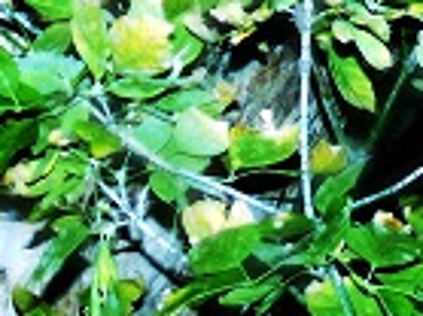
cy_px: -529
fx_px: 3919
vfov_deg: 4.5
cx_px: 110
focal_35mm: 321
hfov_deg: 6.2
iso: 100
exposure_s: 1/30
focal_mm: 10.3
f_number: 3.2
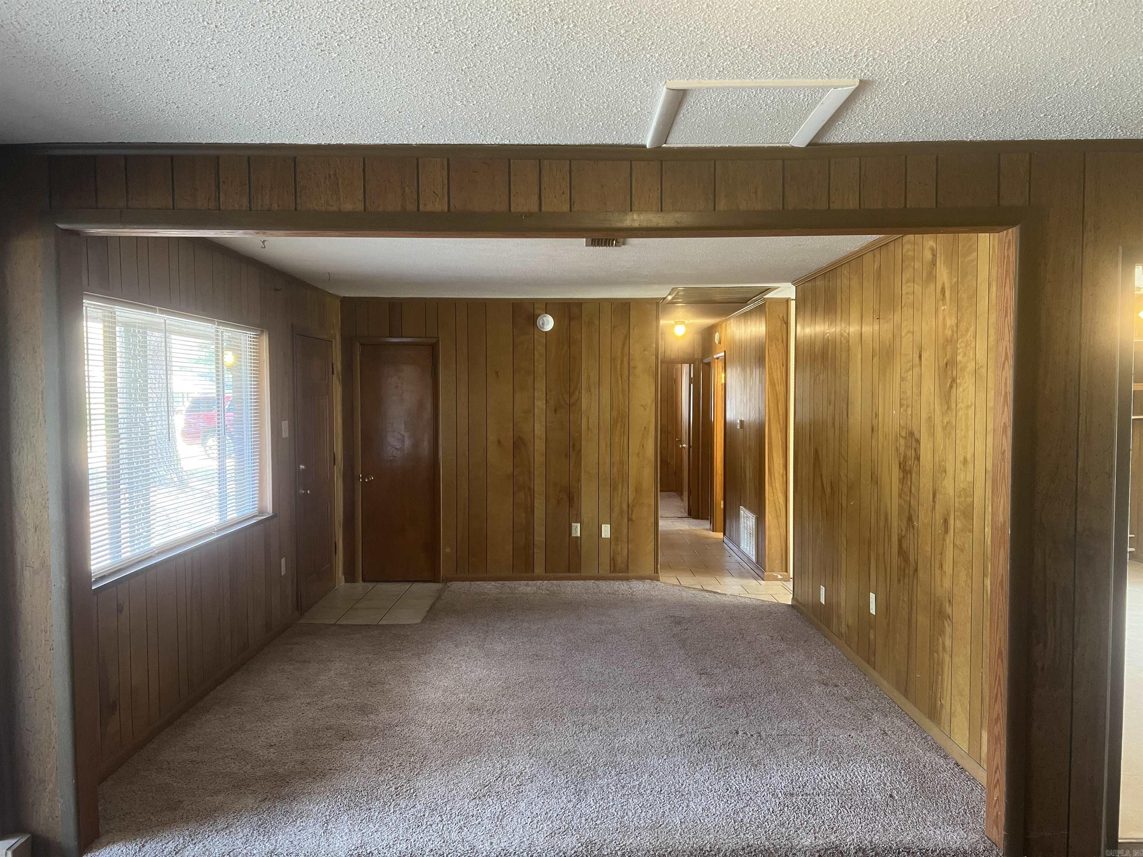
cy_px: 428
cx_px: 572
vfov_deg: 53.1
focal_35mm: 26
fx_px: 859
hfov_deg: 67.3
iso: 160
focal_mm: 5.7
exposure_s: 1/60
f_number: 1.5
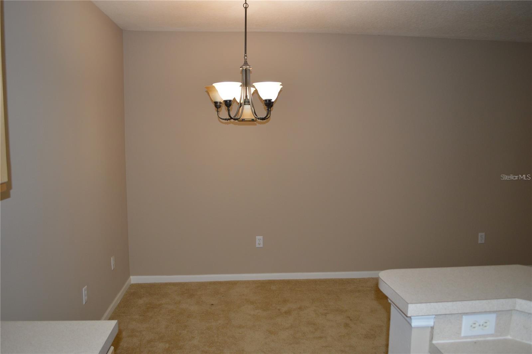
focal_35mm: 27
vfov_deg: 47.8
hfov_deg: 67.4
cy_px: 177
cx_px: 266
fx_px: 399
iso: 400
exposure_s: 1/60
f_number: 3.5
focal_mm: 18
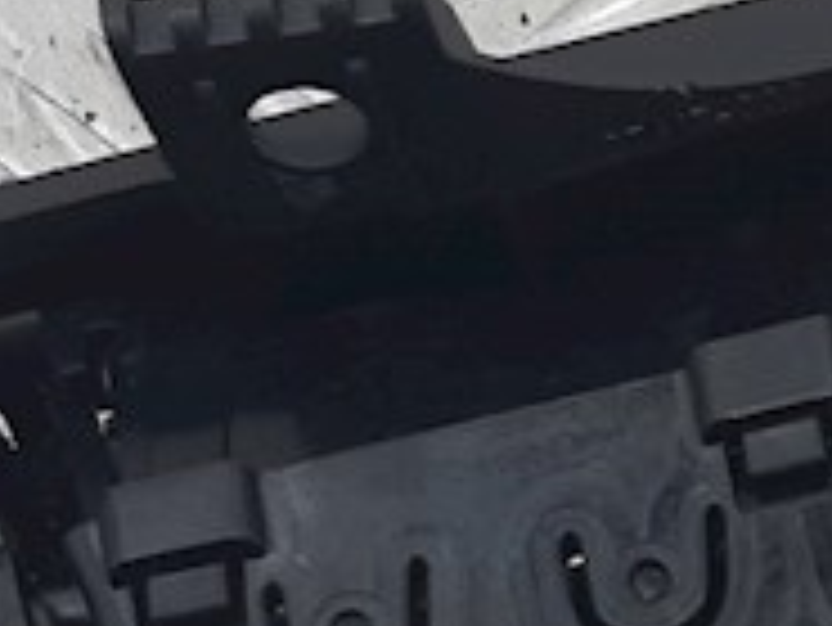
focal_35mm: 144
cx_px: 931
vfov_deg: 10.1
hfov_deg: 13.4
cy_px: 838
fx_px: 3463
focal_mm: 3.93
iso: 40
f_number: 1.7
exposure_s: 1/198
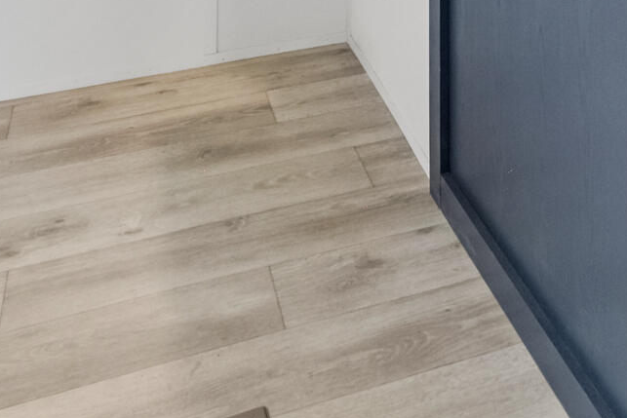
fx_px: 975
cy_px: -373
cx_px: 574
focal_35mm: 56
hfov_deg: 33.6
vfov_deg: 18.1
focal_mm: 8
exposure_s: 1/8
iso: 500
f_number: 8
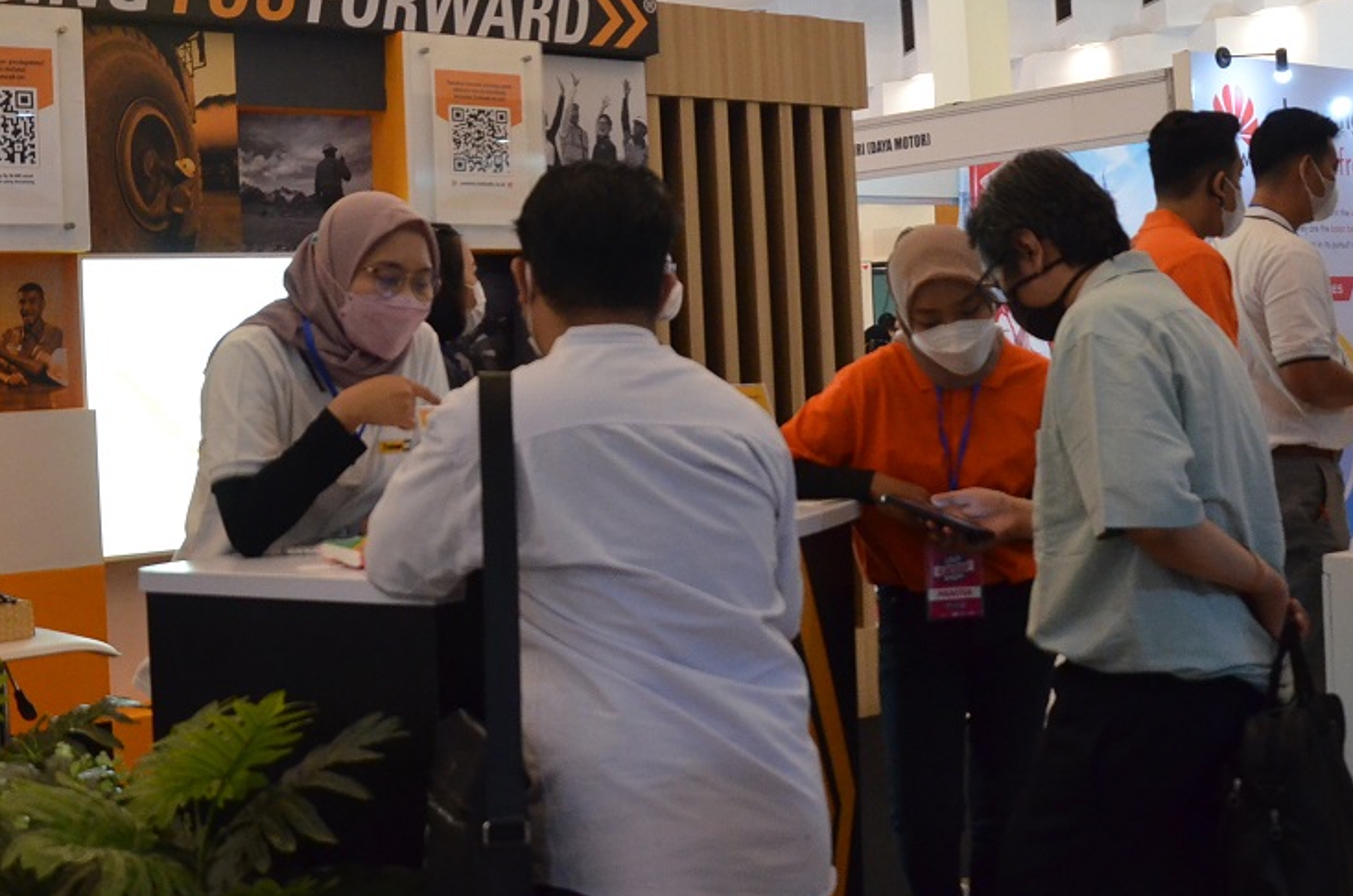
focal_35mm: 53
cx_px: 568
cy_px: 317
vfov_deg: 25.4
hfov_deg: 37.6
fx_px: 1982
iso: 2200
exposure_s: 1/80
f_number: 4.5
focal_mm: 21
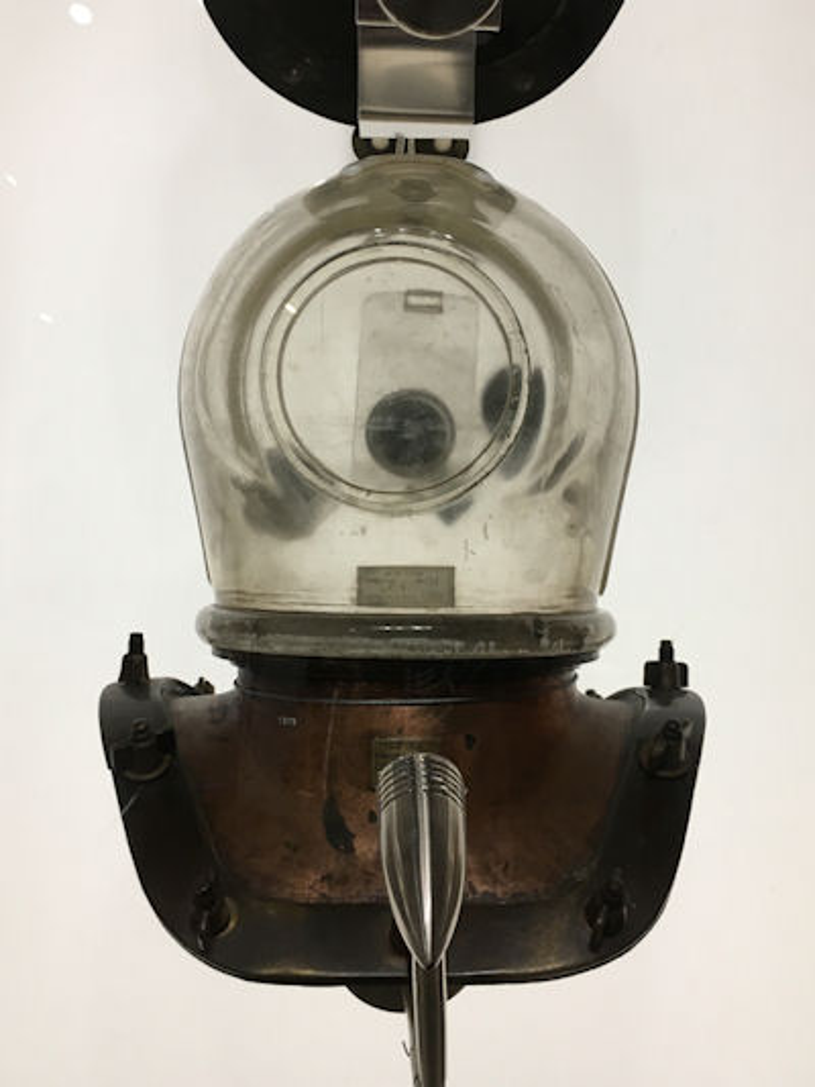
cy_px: 544
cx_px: 408
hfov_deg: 48.2
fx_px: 910
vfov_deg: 61.6
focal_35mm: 29
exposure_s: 1/30
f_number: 2.2
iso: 32
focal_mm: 4.15
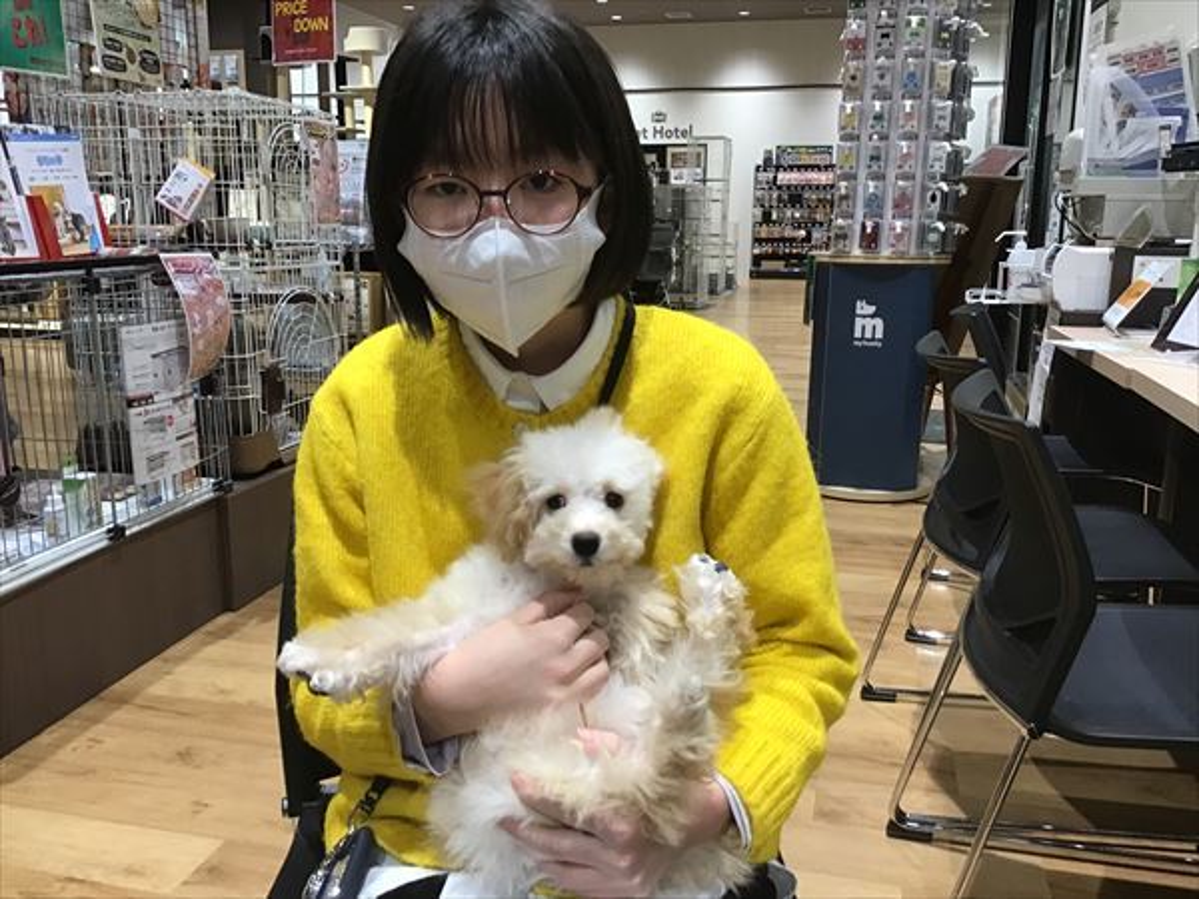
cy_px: 450
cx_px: 600
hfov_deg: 58.4
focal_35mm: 31
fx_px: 1074
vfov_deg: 45.4
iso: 50
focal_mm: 3.3
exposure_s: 1/30
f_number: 2.4
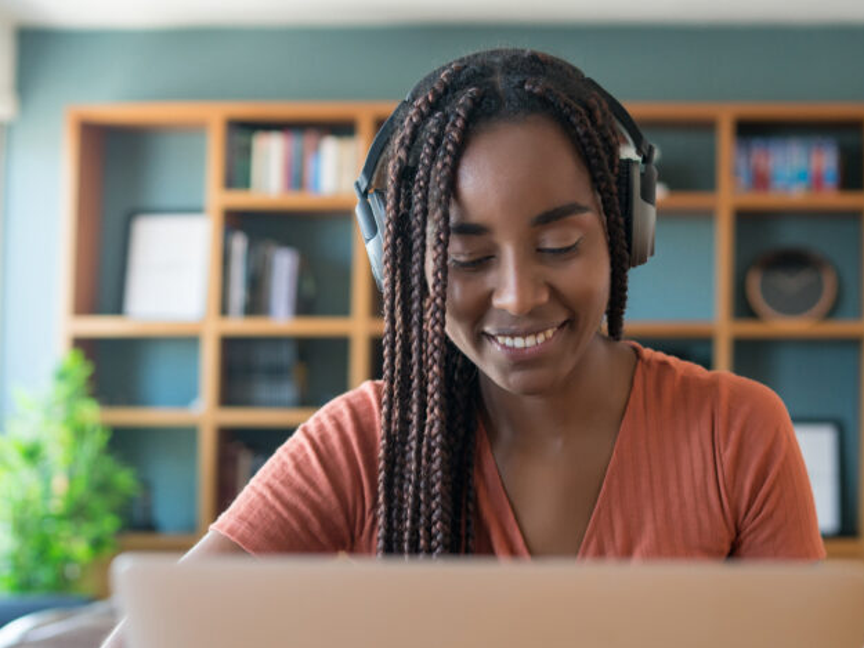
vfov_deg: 23.2
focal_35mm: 63
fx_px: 1573
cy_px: 439
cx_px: 488
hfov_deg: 30.7
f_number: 2.2
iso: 400
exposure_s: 1/200
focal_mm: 35
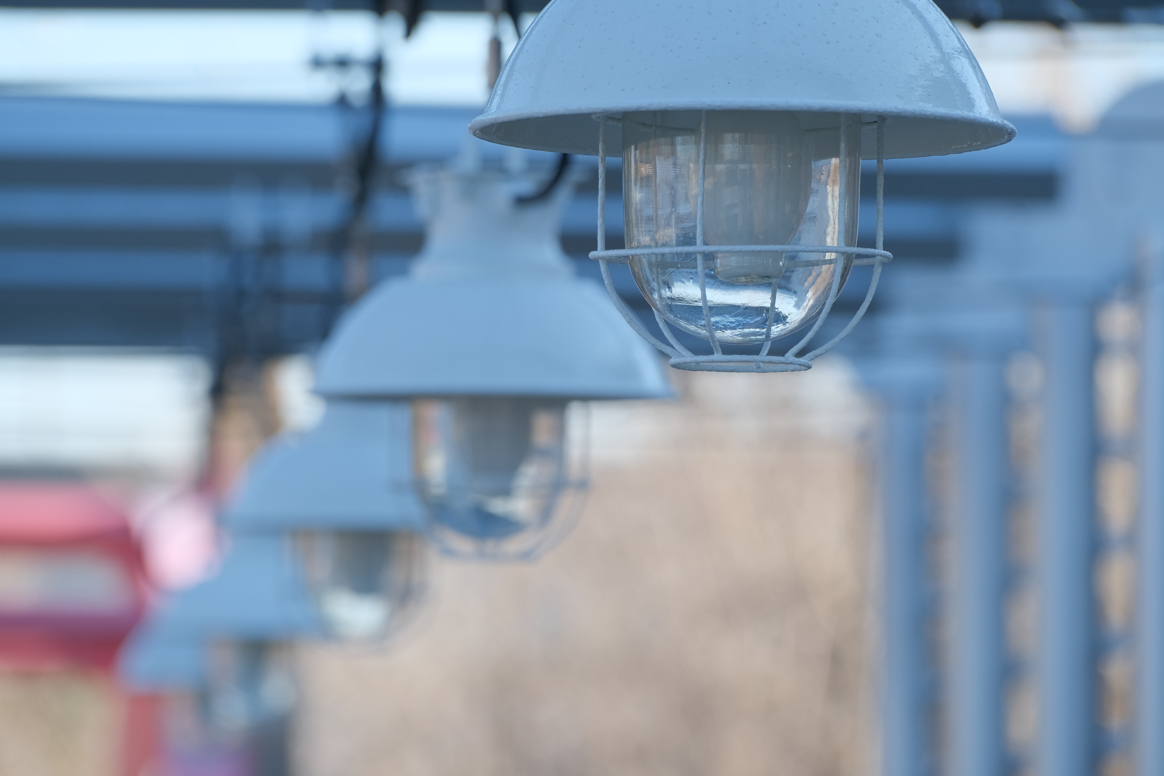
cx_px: 582
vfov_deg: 5.0
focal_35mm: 277
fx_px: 8956
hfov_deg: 7.4
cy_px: 388
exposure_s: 1/320
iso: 400
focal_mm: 184.6
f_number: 5.6
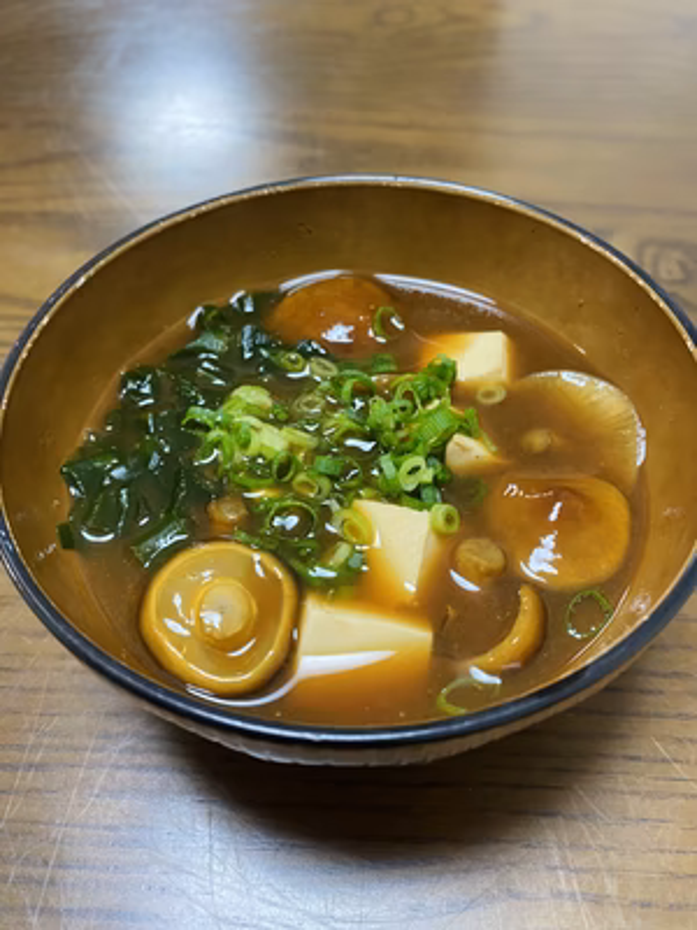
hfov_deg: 53.1
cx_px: 348
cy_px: 465
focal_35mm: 26
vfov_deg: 67.3
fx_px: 698
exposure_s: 1/60
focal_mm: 4.25
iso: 320
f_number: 1.8
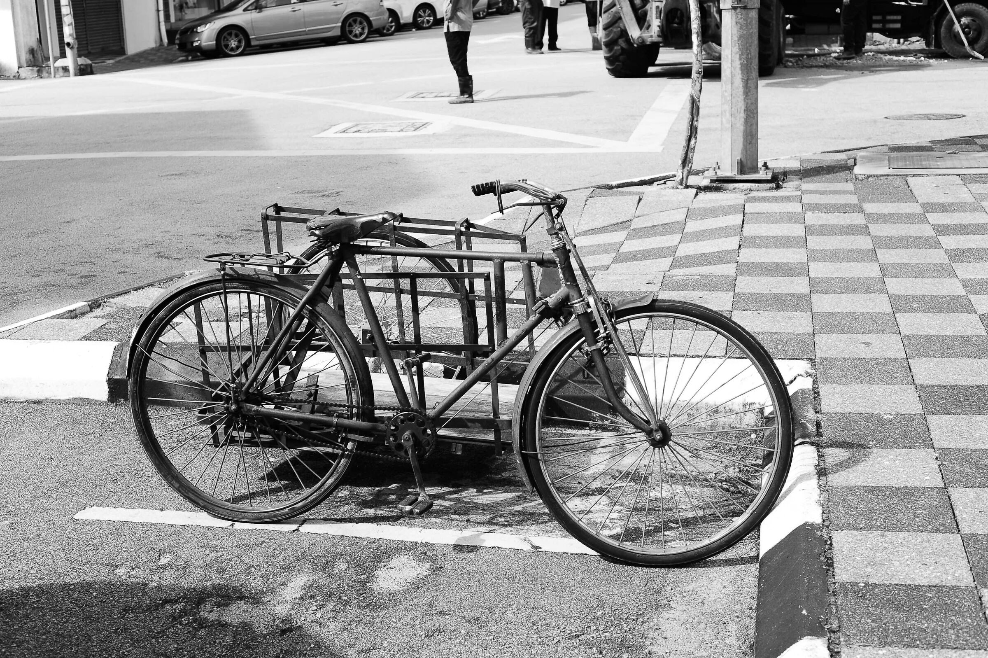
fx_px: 1372
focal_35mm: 50
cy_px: 329
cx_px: 494
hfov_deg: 39.6
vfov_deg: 27.0
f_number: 8
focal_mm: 50
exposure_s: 1/250
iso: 200
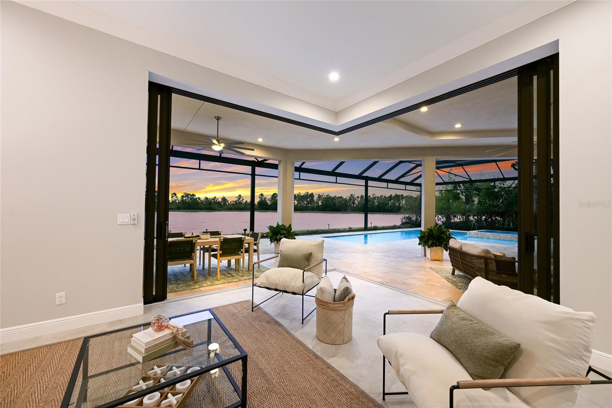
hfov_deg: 104.3
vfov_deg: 81.2
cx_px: 306
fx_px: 238
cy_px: 204
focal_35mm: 14
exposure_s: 1/13
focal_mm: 14
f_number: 8
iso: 800
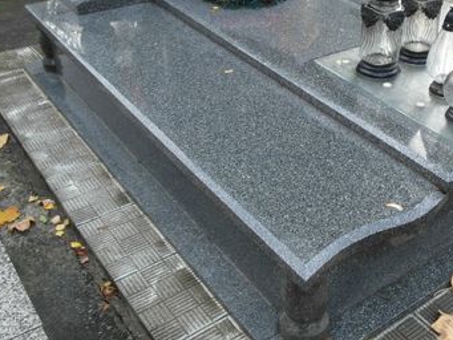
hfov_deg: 40.8
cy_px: 85
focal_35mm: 45
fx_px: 589
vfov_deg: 31.6
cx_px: 343
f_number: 3.4
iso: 100
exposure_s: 1/45
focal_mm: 5.2
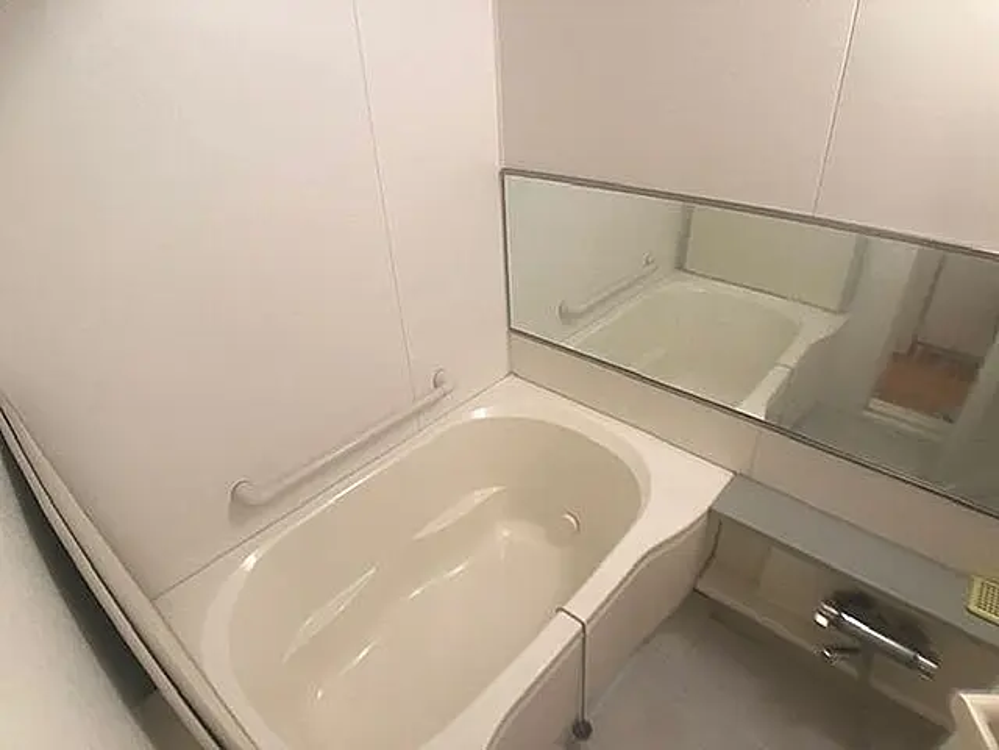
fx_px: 808
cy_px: 375
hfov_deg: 63.4
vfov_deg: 49.7
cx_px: 500
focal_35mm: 28
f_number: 1.8
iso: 40
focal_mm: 3.99
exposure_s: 1/17
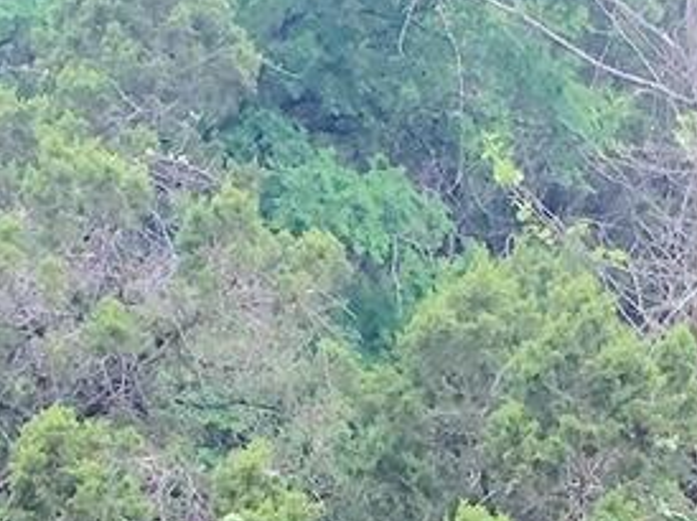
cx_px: 972
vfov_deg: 8.2
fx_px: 3480
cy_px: 1014
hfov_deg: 11.1
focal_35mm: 173
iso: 32
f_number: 2.2
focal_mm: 4.15
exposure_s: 1/158
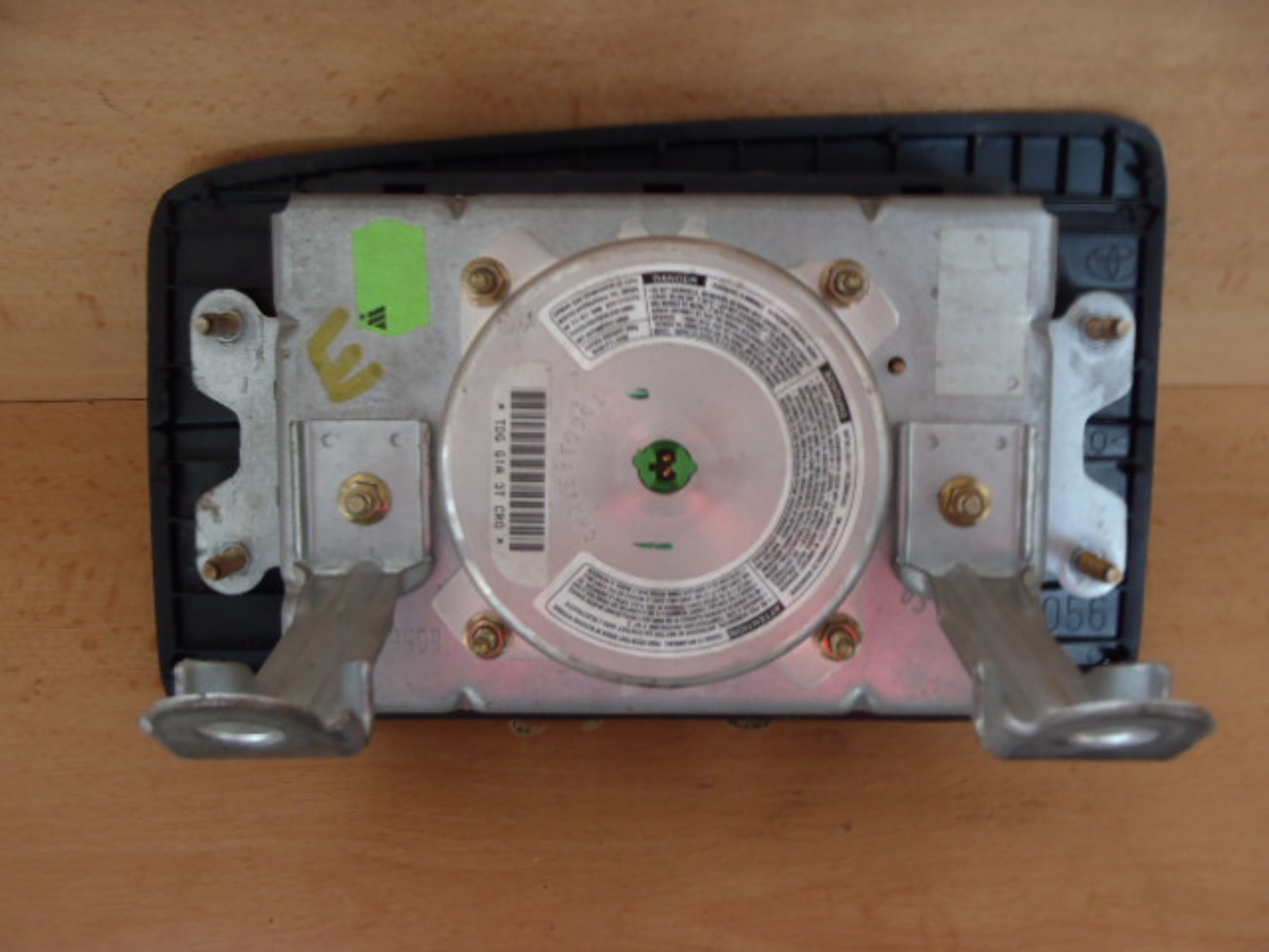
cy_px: 476
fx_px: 1393
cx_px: 634
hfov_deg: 49.0
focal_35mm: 38
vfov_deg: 37.7
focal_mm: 6.83
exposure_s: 1/5
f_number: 4.6
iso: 200
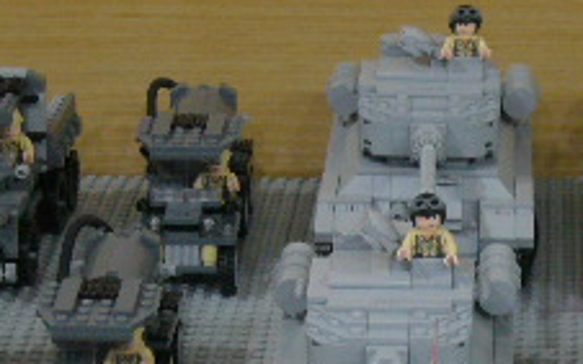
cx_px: 366
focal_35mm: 210
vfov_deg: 6.2
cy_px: 359
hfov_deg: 10.0
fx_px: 3335
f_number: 4
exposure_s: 1/8
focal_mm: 11.5
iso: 200
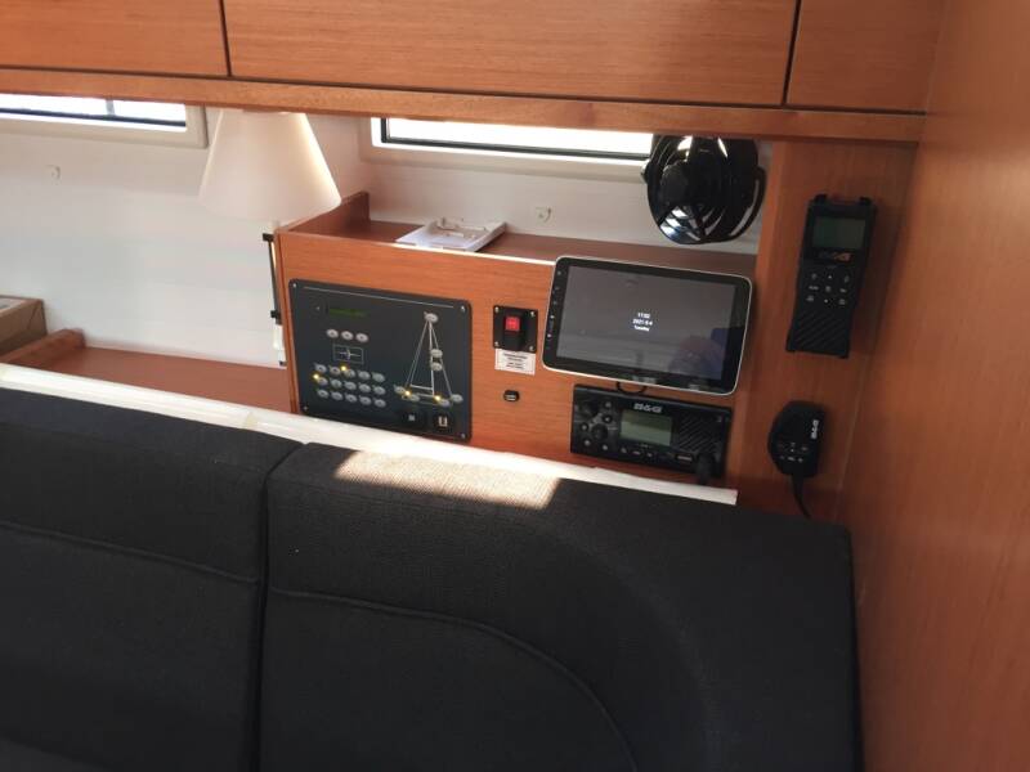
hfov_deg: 61.7
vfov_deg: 48.2
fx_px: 863
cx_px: 515
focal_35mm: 29
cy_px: 386
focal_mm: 4.15
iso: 80
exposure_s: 1/33
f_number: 2.2
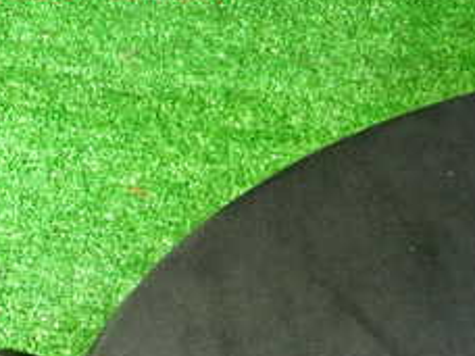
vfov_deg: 17.8
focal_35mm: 79
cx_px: 465
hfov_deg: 23.7
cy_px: 423
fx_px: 1084
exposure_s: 1/25
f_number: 2.3
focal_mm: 5.4
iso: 800
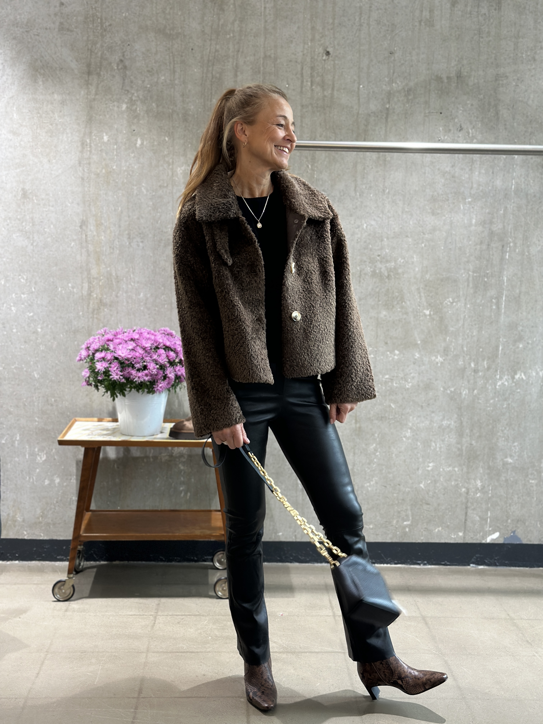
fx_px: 1004
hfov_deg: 30.3
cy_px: 362
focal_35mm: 48
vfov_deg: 39.7
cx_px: 272
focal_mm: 6.86
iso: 160
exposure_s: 1/100
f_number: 1.78
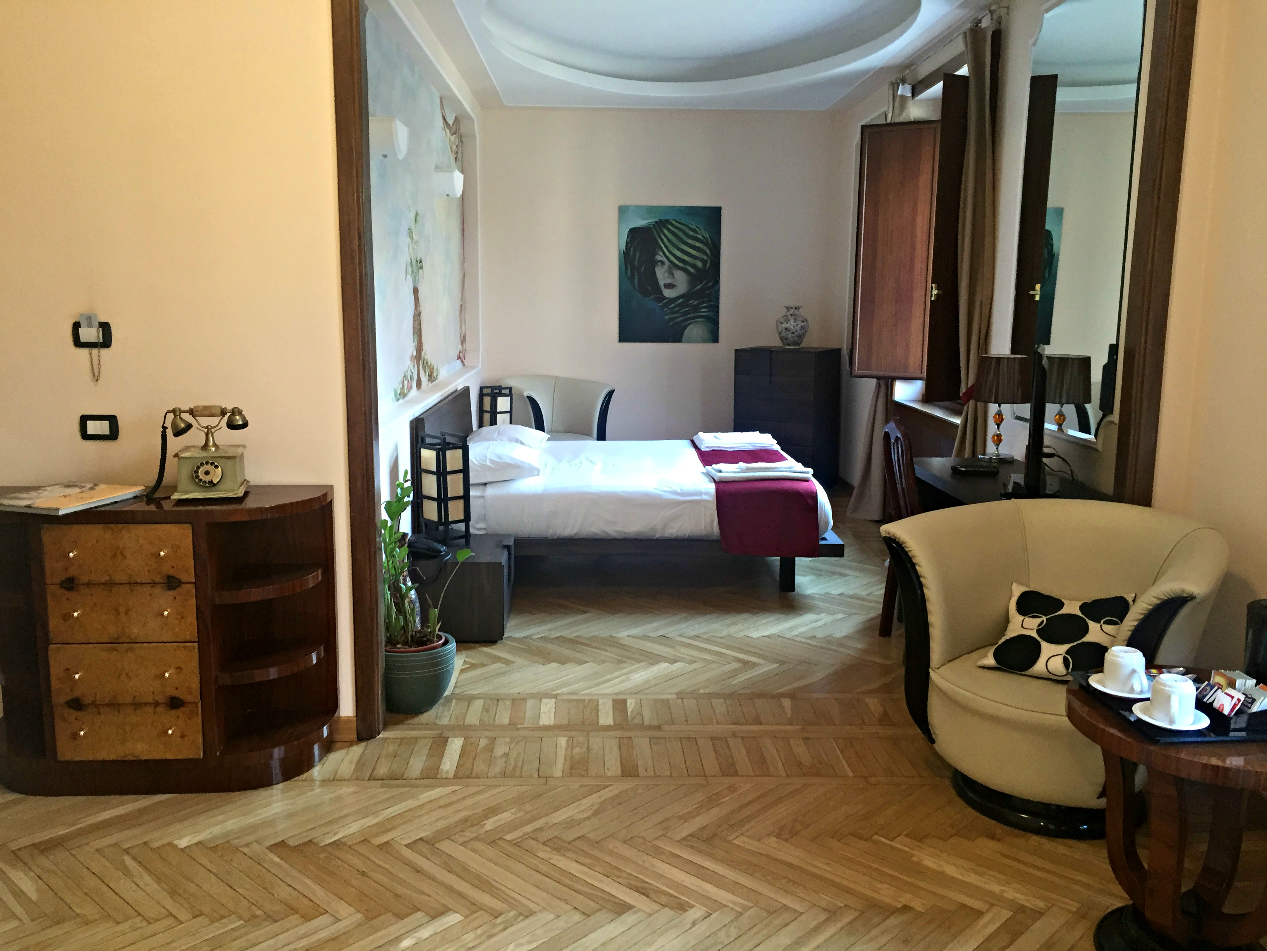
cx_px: 634
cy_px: 476
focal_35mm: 29
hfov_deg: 61.7
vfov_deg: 48.2
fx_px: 1061
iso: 160
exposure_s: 1/33
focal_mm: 4.15
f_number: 2.2
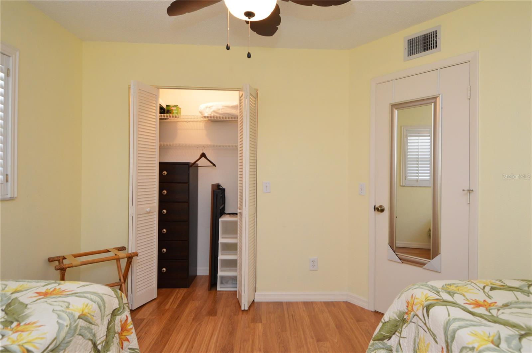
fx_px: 266
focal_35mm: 18
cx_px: 266
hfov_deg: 90.1
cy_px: 176
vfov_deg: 67.3
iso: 560
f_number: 4
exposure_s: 1/60
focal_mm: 12
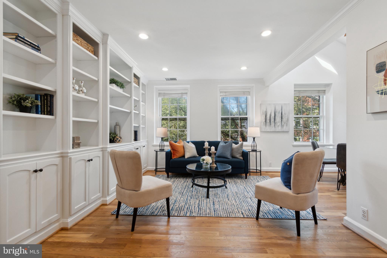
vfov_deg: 77.3
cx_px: 194
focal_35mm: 15
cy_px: 129
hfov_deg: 100.4
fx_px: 161
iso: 200
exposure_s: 1/4
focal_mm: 10
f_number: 10
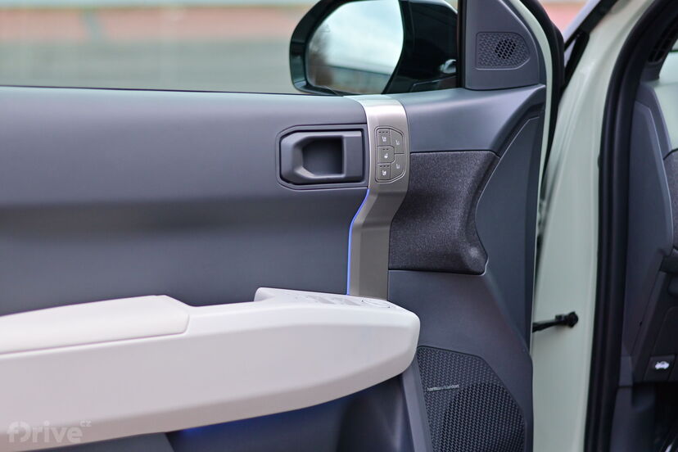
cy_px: 226
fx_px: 1412
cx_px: 339
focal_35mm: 75
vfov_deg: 18.2
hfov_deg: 27.0
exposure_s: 1/400
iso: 400
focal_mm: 50
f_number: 2
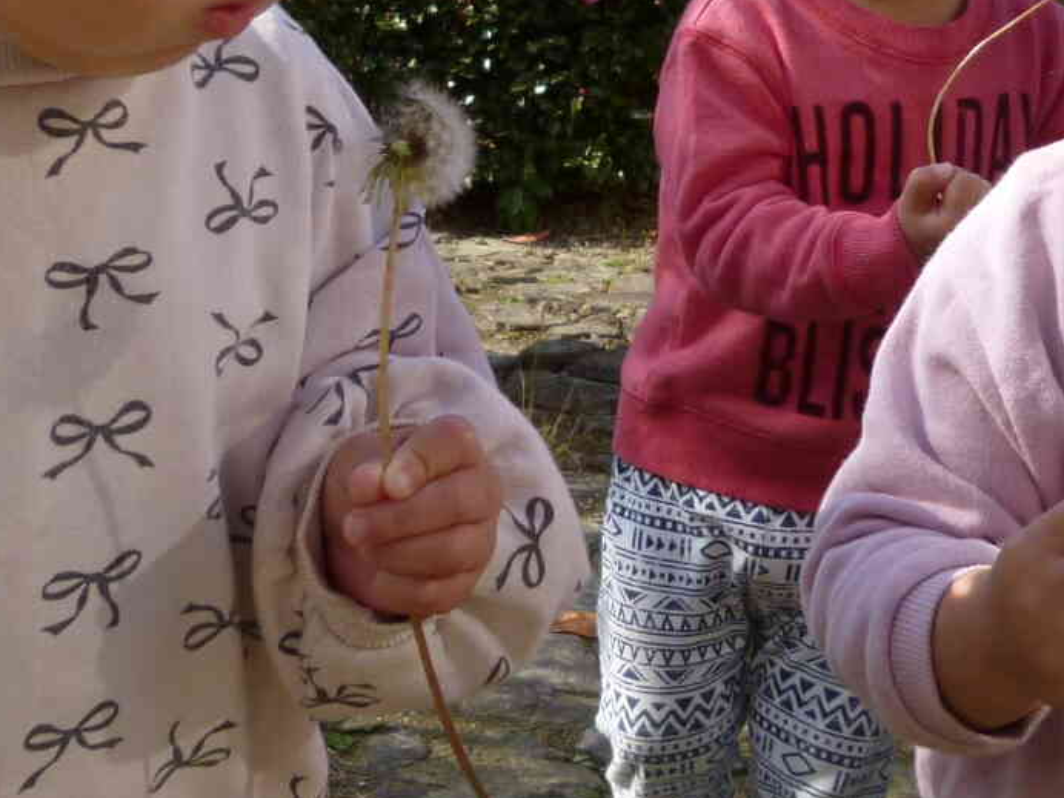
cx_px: 647
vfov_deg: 20.4
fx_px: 2182
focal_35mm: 71
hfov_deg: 27.3
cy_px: 118
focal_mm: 4.3
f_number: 2.5
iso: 100
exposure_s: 1/1000
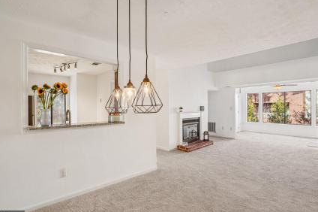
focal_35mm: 17
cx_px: 157
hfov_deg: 93.3
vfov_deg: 70.3
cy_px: 110
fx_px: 150
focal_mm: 16
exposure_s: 1/10
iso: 200
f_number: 8
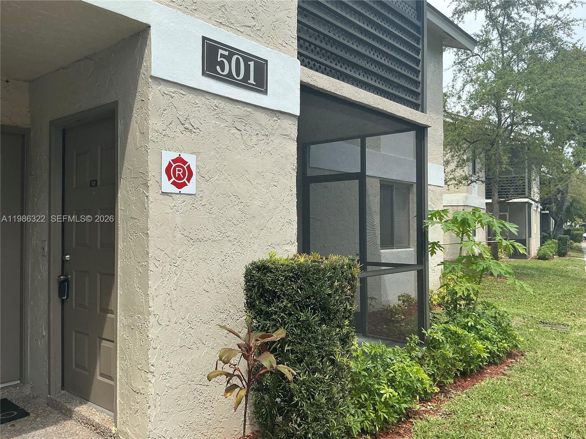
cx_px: 293
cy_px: 220
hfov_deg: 63.4
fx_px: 474
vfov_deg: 49.7
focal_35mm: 28
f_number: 1.8
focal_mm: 3
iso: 25
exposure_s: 1/1144
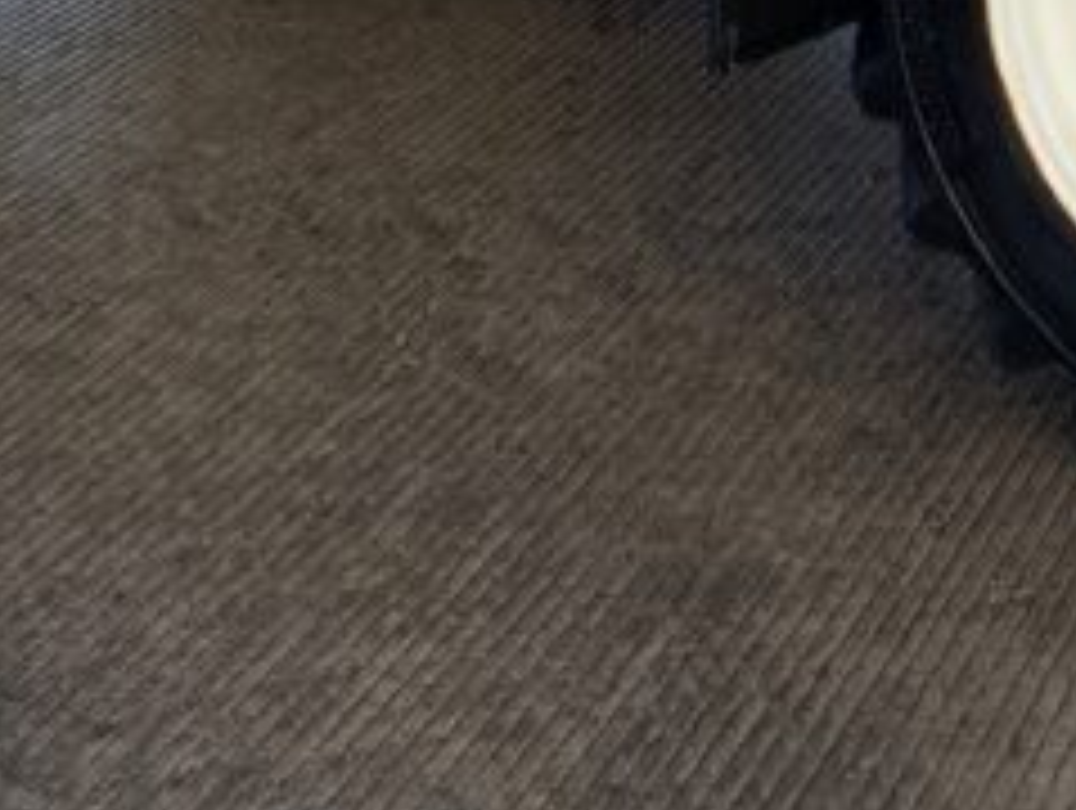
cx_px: 1135
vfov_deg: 11.0
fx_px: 3860
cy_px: -770
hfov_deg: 15.5
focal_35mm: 124
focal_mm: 3
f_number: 1.8
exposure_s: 1/869
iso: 16
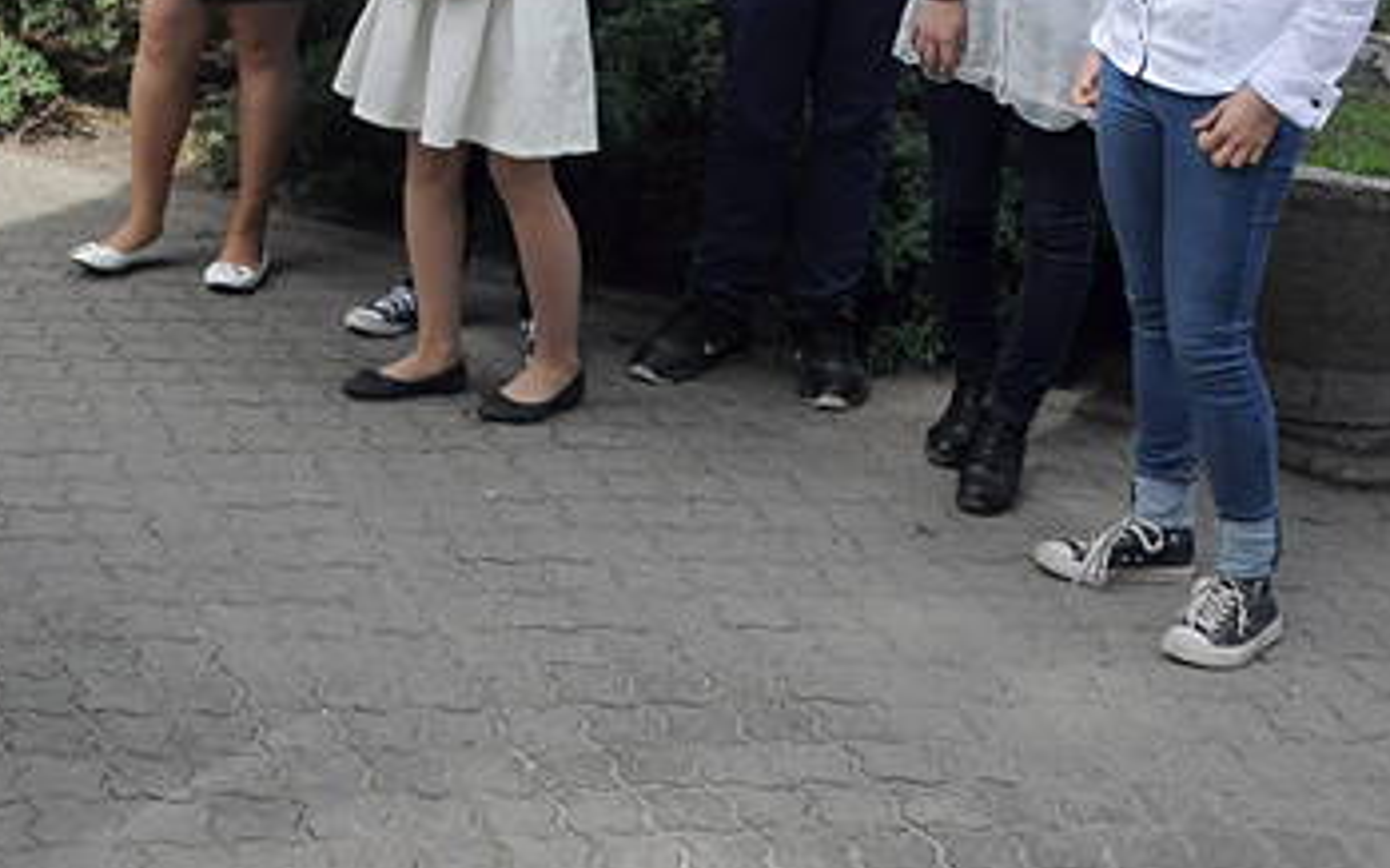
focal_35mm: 67
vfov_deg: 18.2
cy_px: -237
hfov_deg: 27.5
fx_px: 2538
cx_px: -215
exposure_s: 1/500
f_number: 11
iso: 800
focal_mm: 18
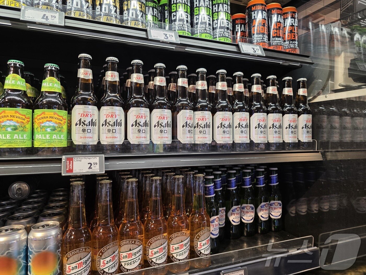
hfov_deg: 73.9
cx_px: 183
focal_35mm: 23
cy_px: 138
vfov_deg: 58.9
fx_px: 243
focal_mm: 6.3
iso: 160
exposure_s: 1/100
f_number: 1.7
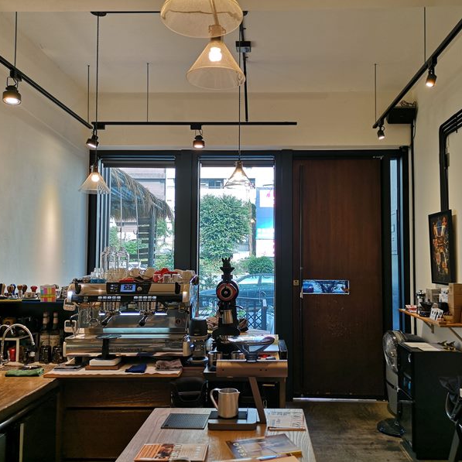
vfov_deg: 51.1
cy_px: 231
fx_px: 483
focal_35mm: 32
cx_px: 252
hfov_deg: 51.0
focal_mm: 3.95
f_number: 1.8
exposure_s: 1/120
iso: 100
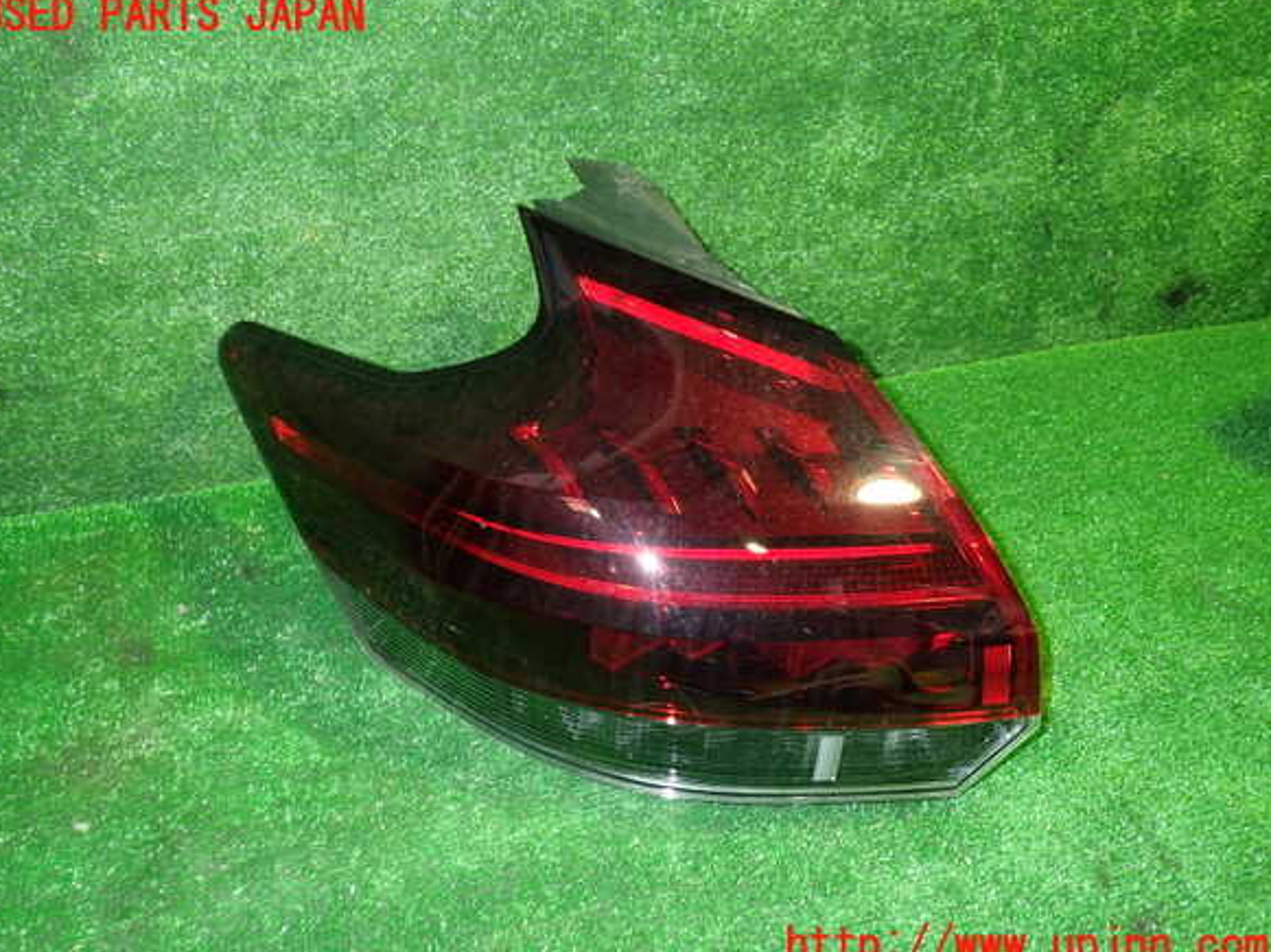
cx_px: 623
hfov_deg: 58.4
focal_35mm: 31
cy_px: 481
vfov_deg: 45.4
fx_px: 1138
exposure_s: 1/30
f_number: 2.3
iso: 200
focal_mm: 5.4
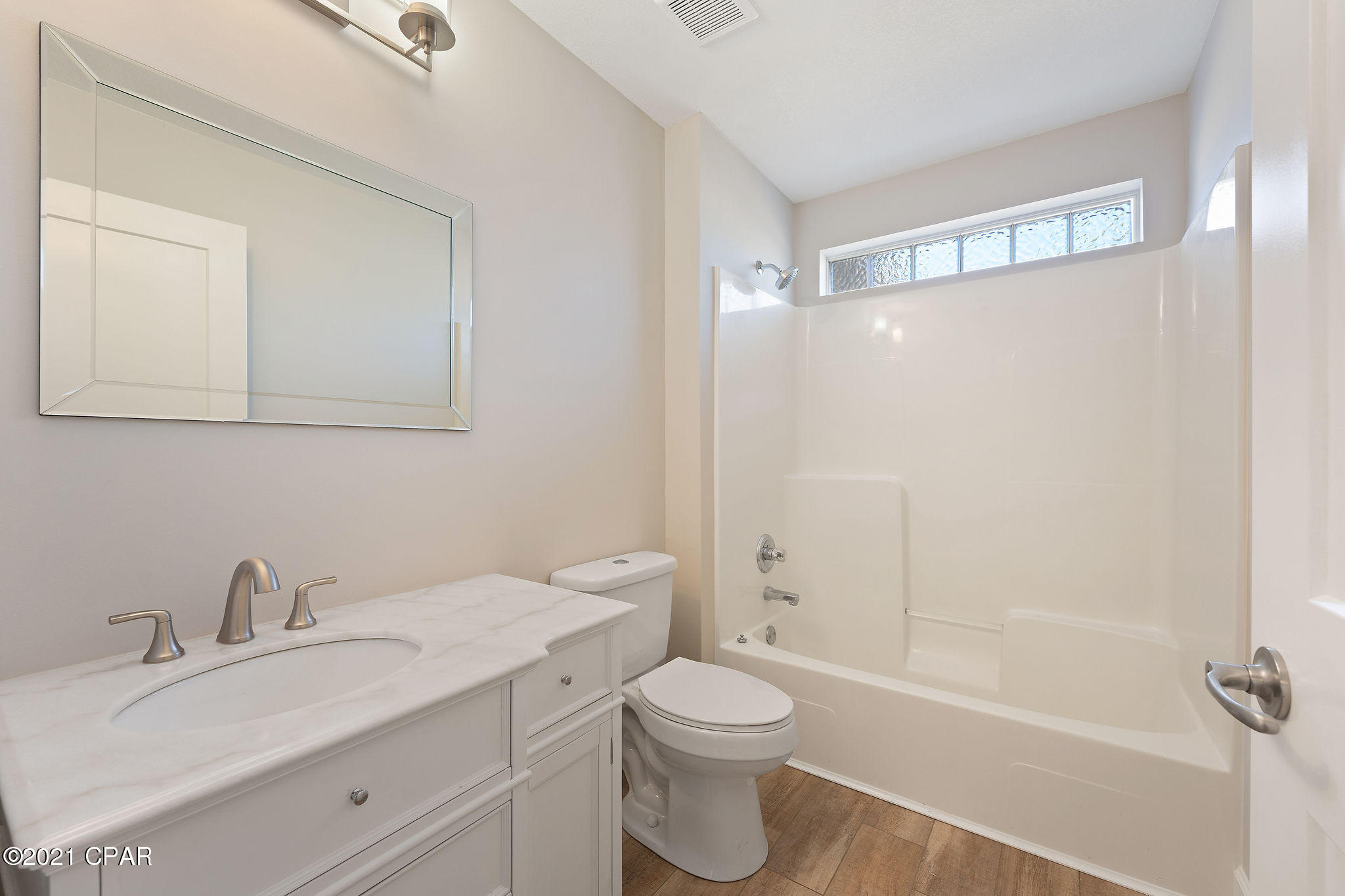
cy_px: 448
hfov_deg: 104.3
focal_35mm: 14
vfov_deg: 81.2
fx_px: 523
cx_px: 672
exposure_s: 1/5
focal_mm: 14
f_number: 8
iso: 320
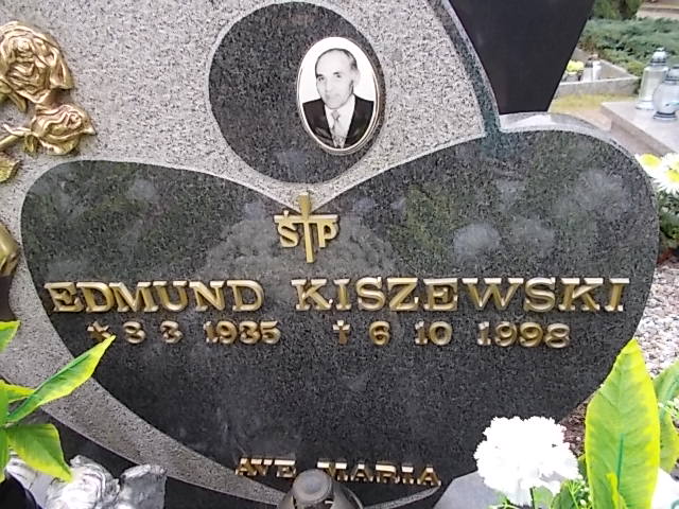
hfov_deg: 67.3
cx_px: 340
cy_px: 254
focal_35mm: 26
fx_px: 510
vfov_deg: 53.1
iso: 80
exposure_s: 1/25
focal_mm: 4.6
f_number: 3.2
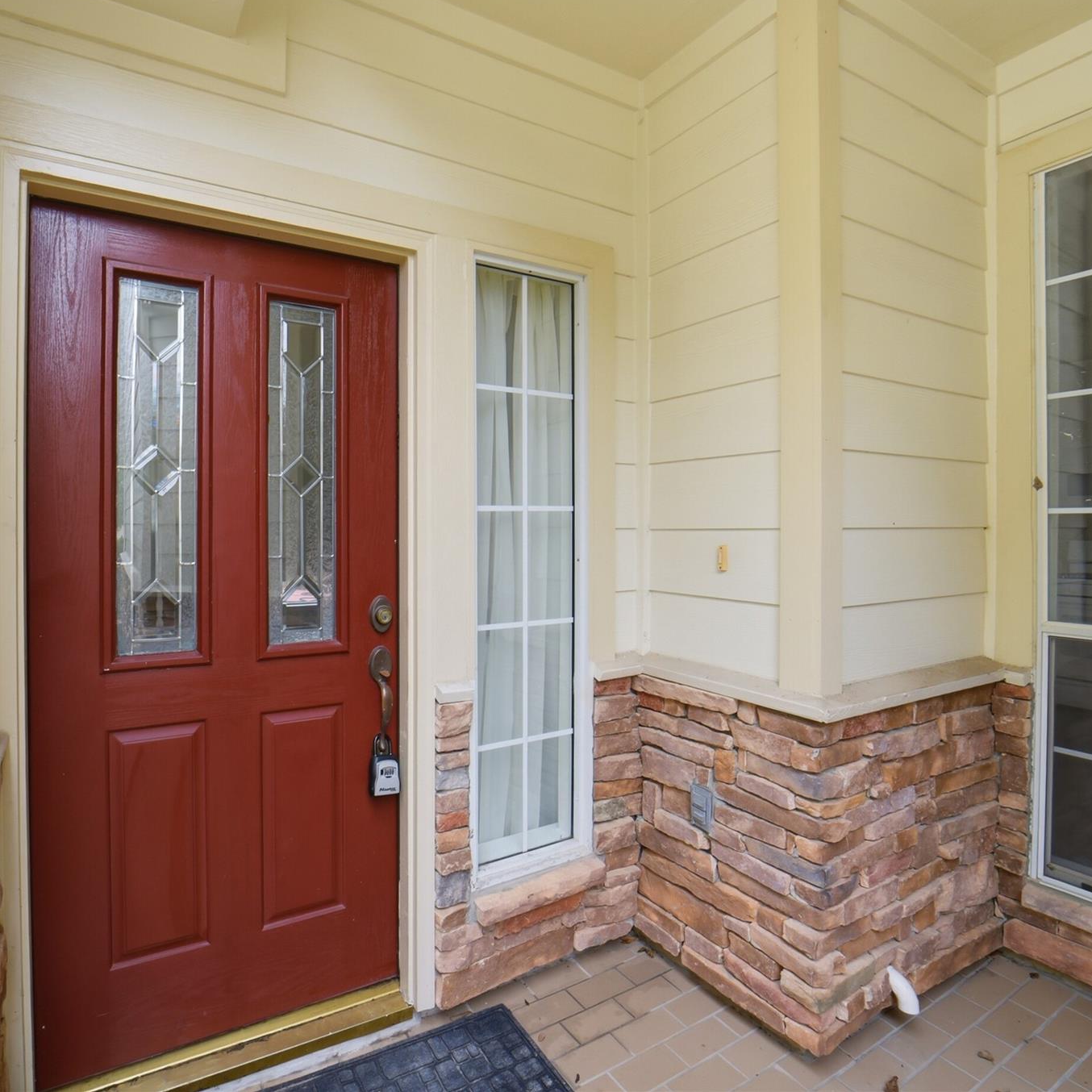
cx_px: 425
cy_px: 542
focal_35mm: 18
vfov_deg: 80.7
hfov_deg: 79.6
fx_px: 642
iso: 500
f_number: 13
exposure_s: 1/125
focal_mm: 14
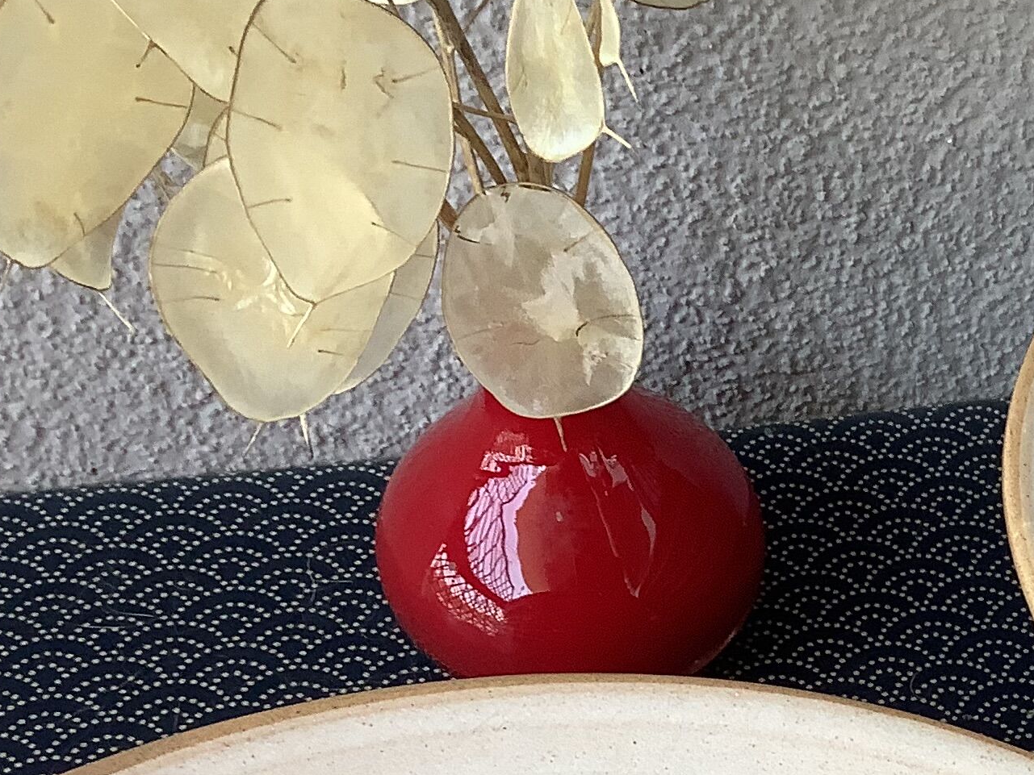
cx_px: 1165
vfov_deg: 18.1
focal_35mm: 79
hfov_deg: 23.1
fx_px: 2360
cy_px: 822
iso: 50
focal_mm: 3.3
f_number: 2.4
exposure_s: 1/60
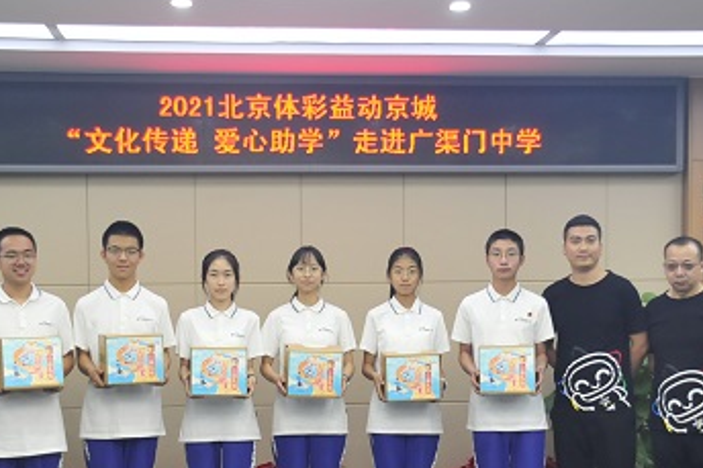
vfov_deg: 22.1
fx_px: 1191
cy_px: 317
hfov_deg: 32.9
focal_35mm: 61
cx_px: 341
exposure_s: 1/50
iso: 1000
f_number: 4
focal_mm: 28
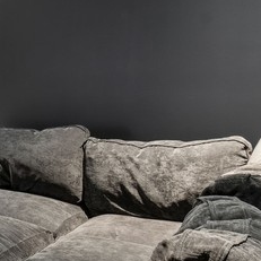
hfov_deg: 22.3
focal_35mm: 55
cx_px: -180
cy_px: 45
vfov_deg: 30.4
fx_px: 466
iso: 200
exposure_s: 2
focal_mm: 11
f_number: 9
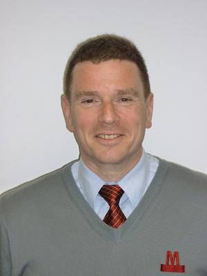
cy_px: 138
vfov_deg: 16.7
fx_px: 941
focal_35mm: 118
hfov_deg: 12.6
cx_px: 104
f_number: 5.8
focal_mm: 20.8
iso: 500
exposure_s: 1/50
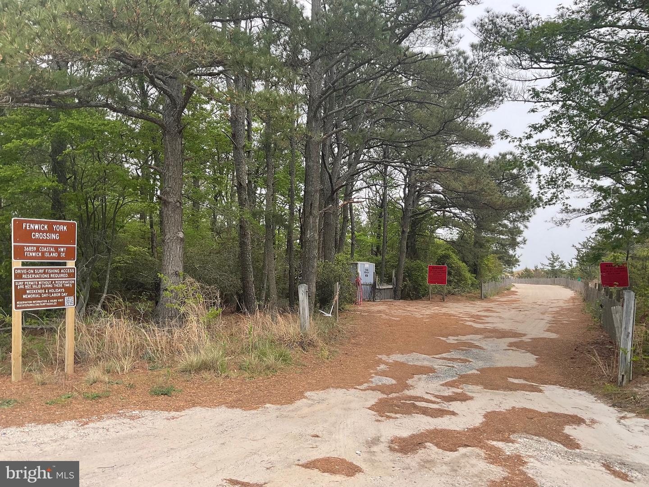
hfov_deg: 61.7
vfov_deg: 48.2
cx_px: 324
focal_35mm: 29
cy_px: 244
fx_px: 544
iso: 16
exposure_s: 1/1076
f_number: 1.8
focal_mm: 3
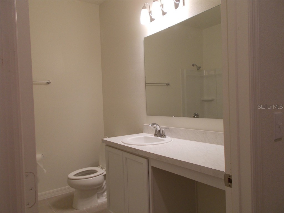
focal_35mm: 26
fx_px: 213
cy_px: 106
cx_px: 142
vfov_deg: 53.1
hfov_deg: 67.3
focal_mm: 4.6
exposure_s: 1/25
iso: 125
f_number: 3.2
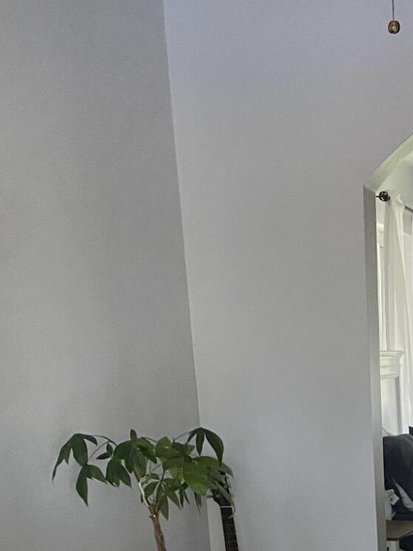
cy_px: 665
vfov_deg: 25.0
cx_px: 538
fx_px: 1114
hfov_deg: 19.4
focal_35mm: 70
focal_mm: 4.25
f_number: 1.8
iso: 640
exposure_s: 1/40
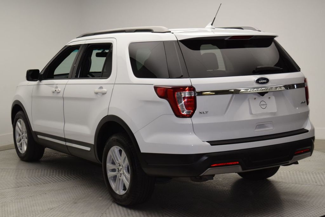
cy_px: 108
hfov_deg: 31.9
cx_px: 162
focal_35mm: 63
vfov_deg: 21.6
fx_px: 569
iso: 450
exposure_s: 1/125
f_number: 5.6
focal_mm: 42
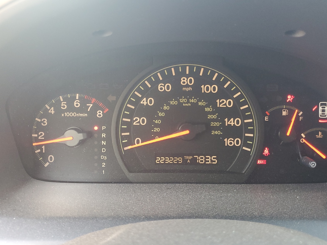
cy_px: 115
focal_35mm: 31
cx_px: 170
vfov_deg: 45.4
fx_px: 293
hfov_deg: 58.3
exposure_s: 1/60.2
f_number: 1.5
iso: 119
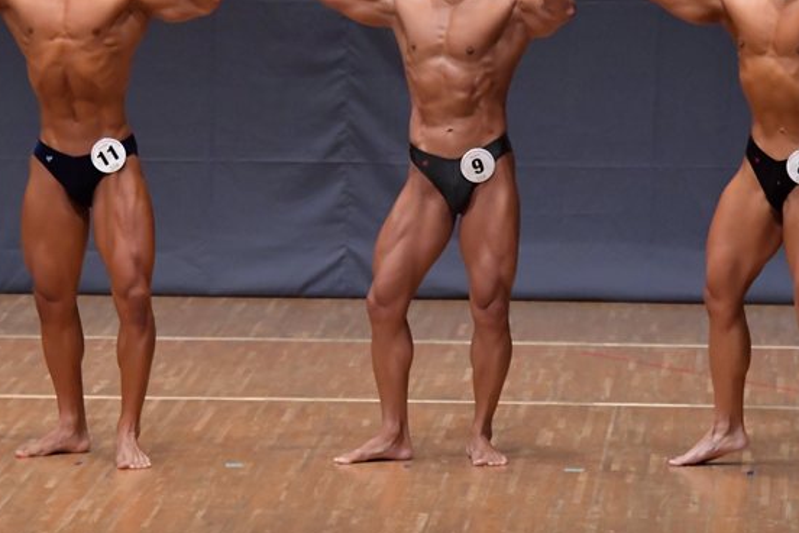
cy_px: 174
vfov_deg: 3.8
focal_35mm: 358
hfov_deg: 5.8
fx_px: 7945
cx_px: 400
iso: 6400
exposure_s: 1/400
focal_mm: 170
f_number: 5.6
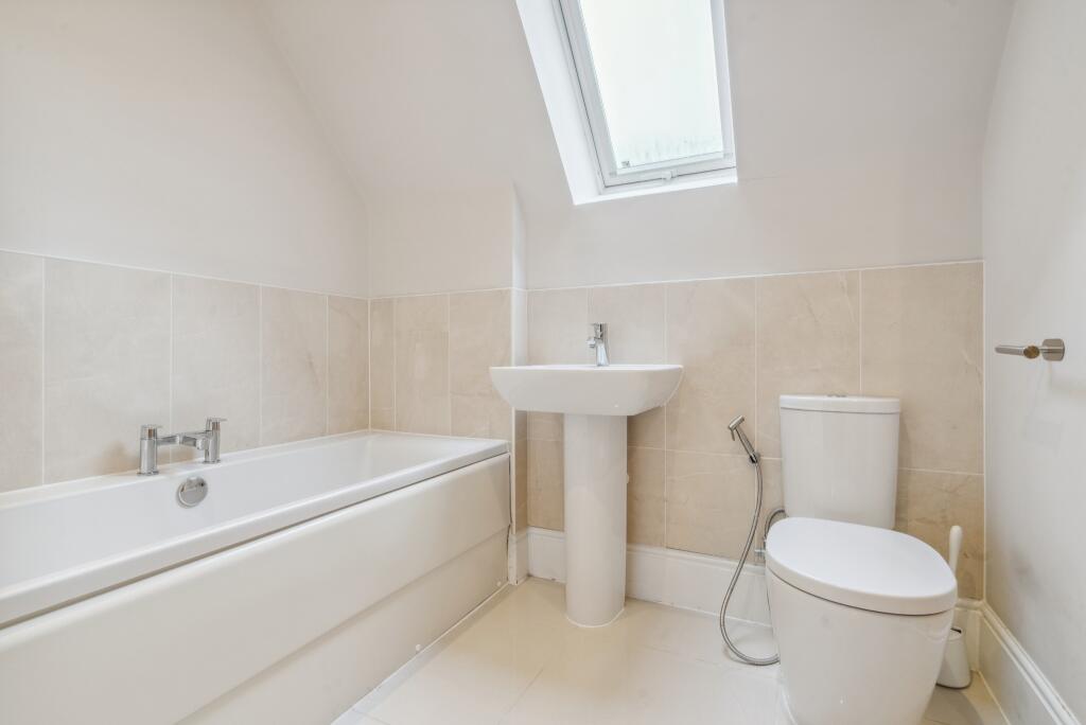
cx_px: 543
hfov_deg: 96.7
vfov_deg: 73.8
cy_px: 362
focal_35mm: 16
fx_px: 483
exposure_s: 1/6
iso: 640
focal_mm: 16
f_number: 10
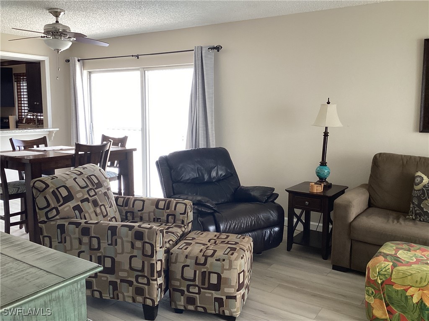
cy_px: 160
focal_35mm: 31
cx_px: 214
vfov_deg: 45.4
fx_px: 384
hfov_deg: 58.4
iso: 64
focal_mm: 3.3
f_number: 2.4
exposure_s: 1/60
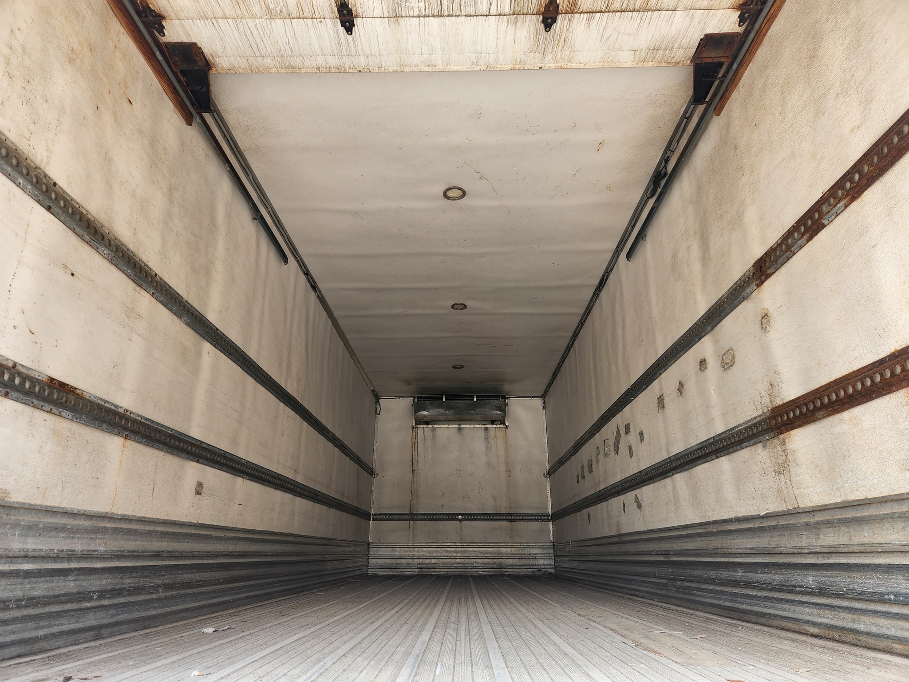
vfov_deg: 58.9
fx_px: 604
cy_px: 341
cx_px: 454
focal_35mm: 23
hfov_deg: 73.9
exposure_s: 1/180
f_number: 1.8
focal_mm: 5.4
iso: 32
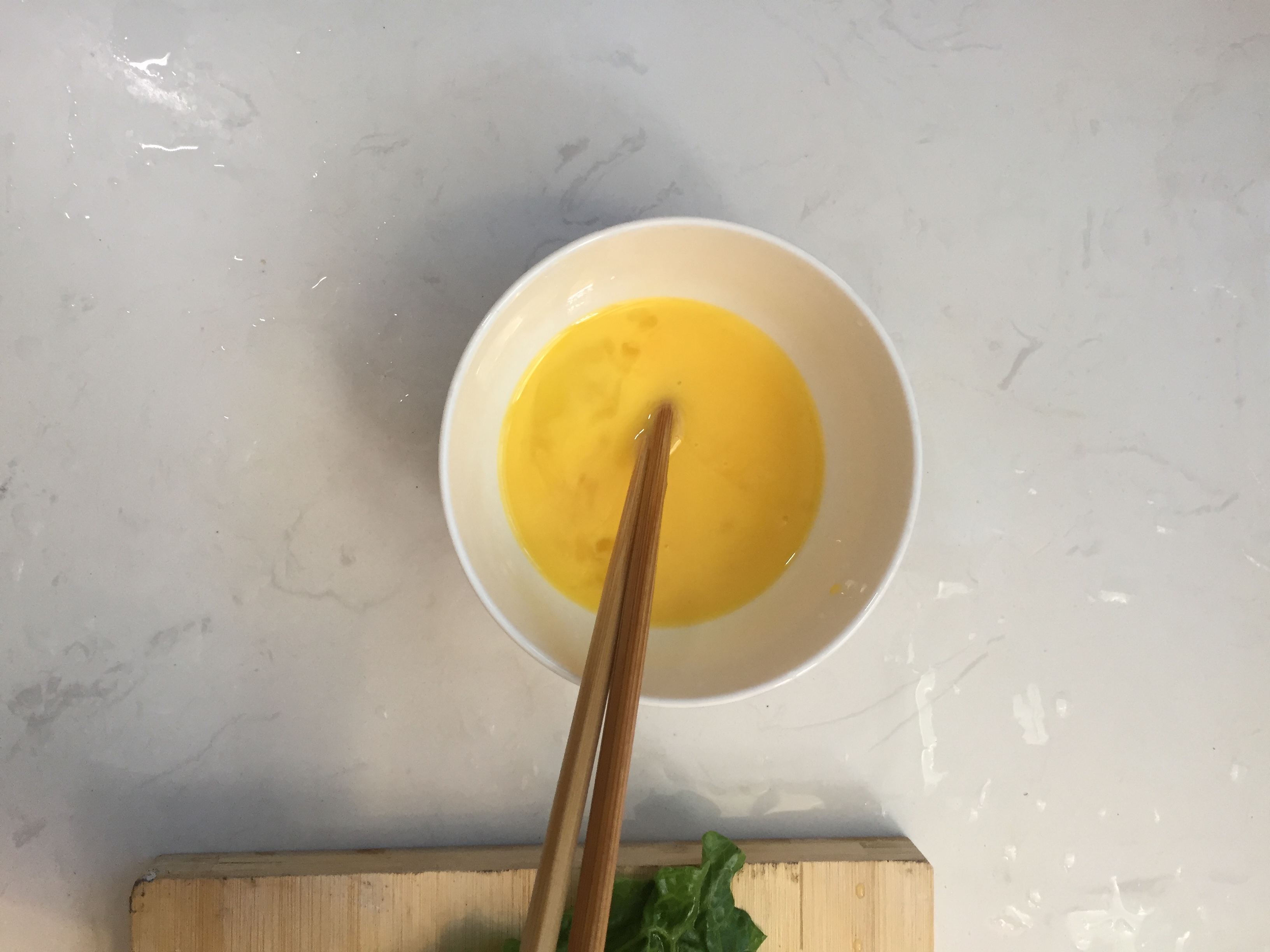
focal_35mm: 29
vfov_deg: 48.2
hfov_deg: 61.7
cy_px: 476
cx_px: 635
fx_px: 1064
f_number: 2.2
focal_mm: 4.15
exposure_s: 1/33
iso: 40
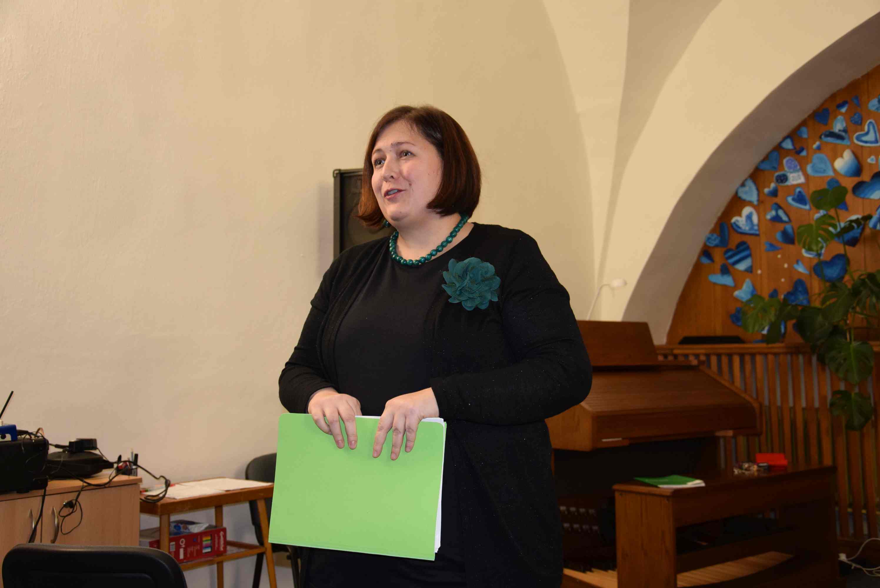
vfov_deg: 34.3
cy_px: 294
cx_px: 440
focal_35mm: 39
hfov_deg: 49.5
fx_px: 954
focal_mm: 26
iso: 800
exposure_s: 1/80
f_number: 4.5
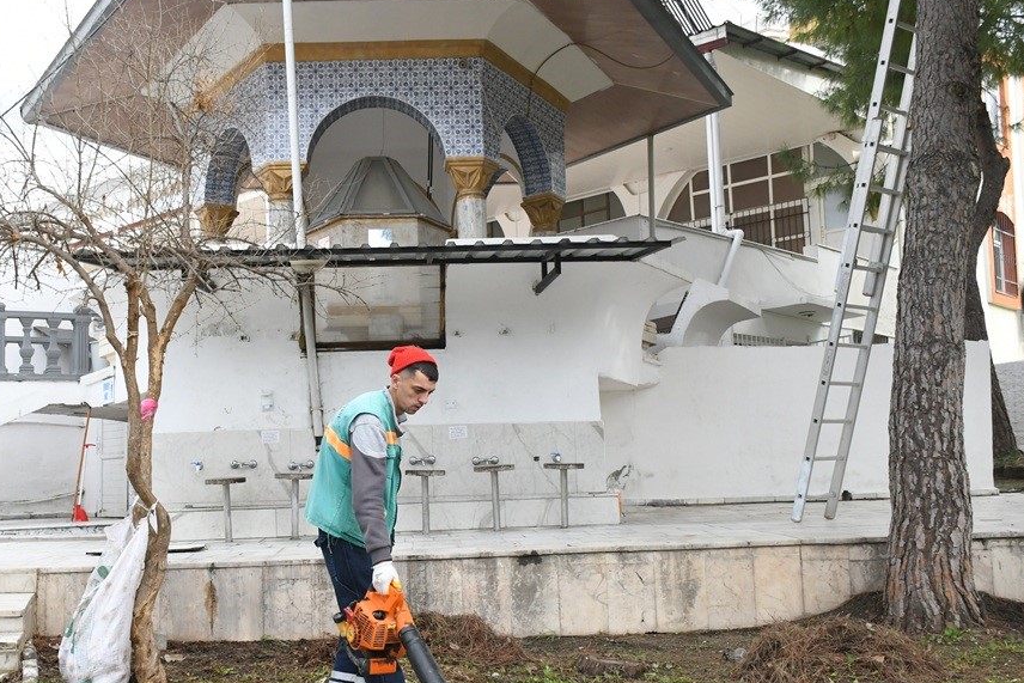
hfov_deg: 49.1
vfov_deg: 34.2
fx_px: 1109
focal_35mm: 39
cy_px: 390
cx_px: 387
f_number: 6.3
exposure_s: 1/800
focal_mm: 20
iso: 1250
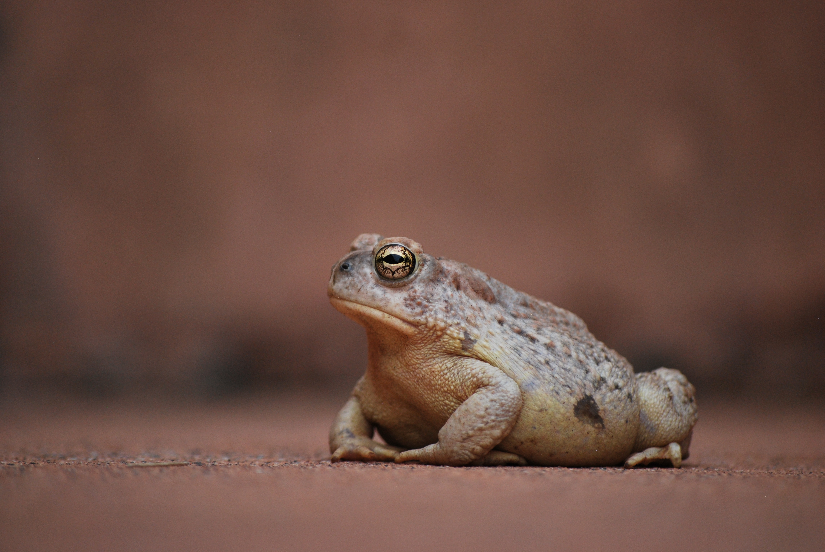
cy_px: 276
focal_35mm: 300
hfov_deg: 6.9
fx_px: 6883
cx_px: 412
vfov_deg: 4.6
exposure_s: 1/320
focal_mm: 200
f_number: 5.6
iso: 400
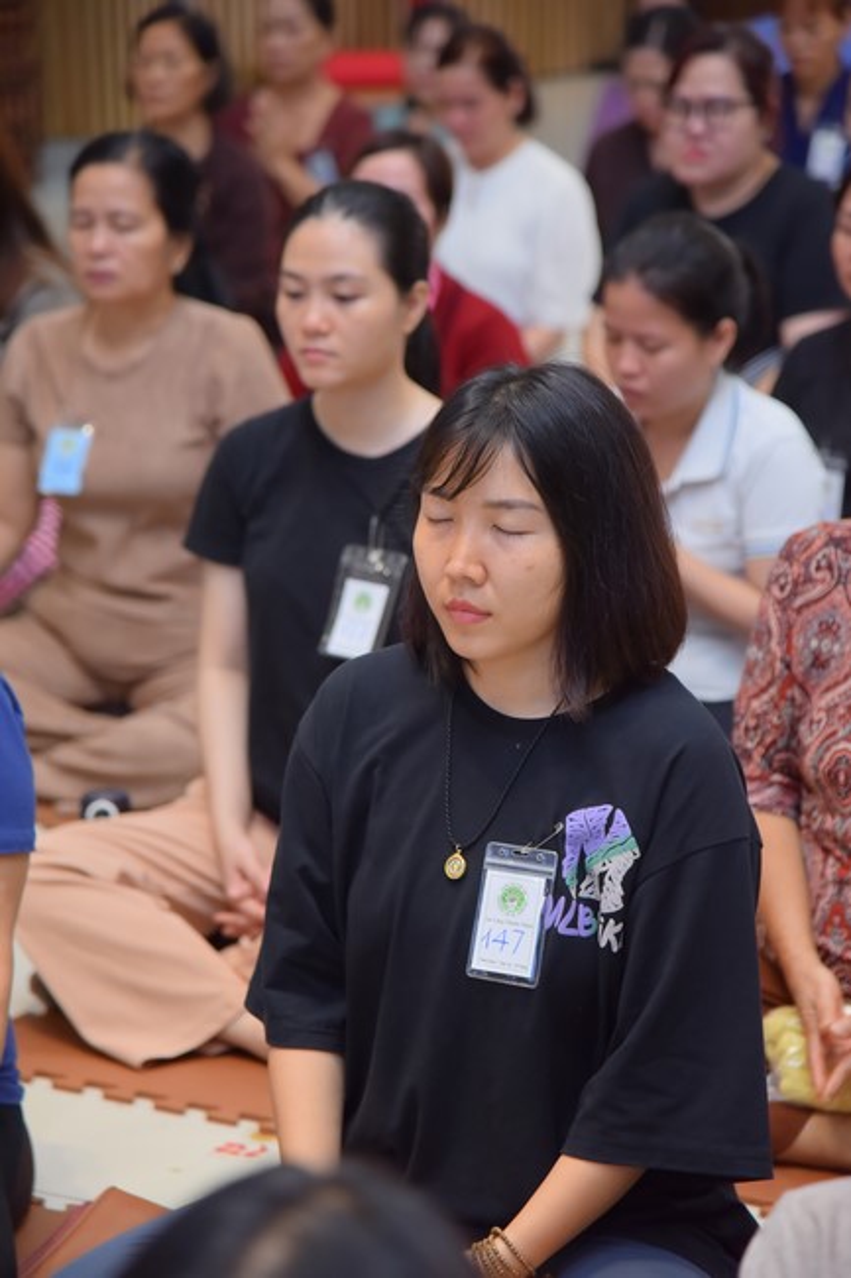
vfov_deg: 17.1
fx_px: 4257
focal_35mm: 120
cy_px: 639
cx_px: 426
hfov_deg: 11.4
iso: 1250
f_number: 4.5
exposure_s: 1/160
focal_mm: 120
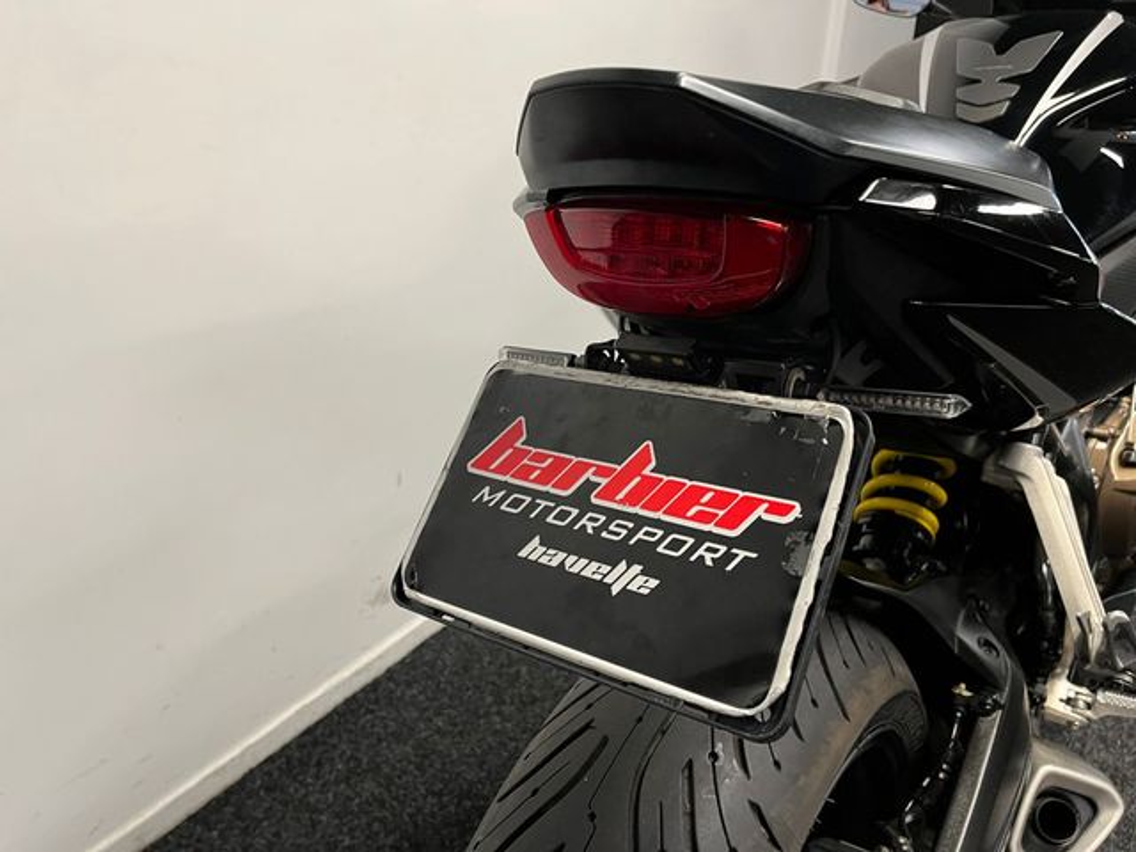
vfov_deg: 53.1
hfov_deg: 67.3
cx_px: 568
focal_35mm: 26
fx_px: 853
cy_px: 426
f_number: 1.6
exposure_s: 1/50
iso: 125
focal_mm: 5.1
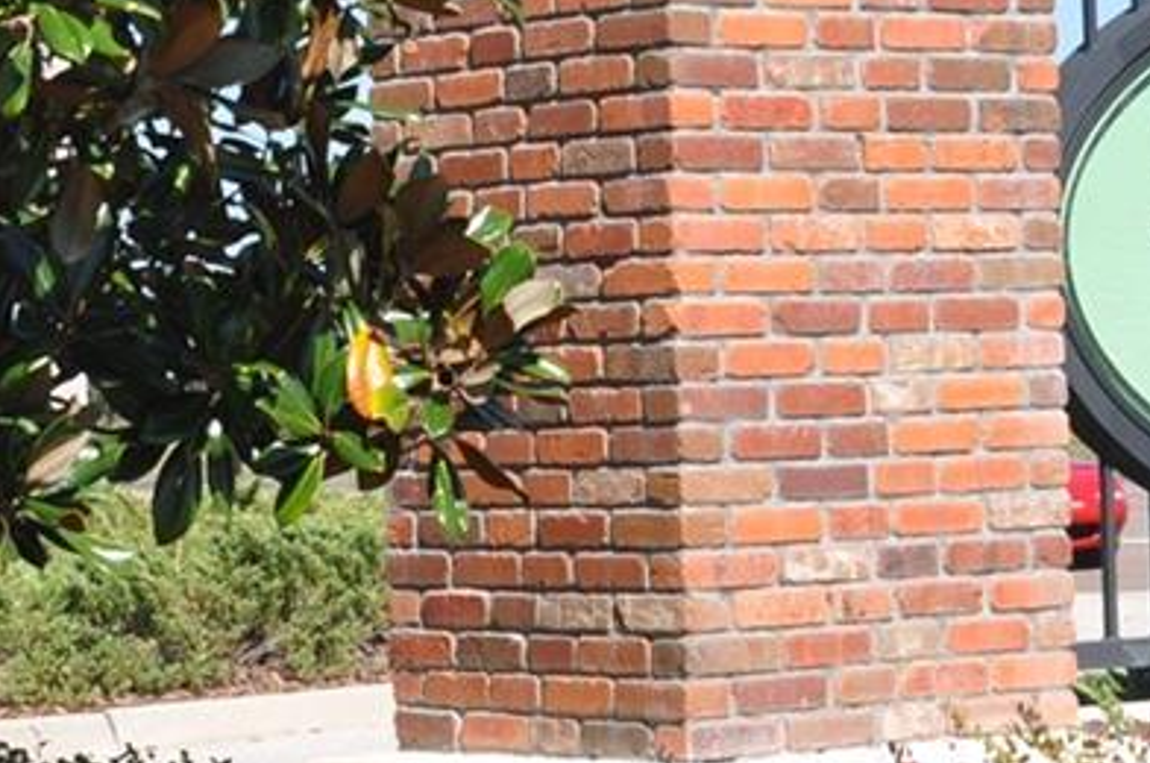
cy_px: -188
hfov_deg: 12.9
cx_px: 701
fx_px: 5071
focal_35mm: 159
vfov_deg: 8.5
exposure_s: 1/320
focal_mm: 26
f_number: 9
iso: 200
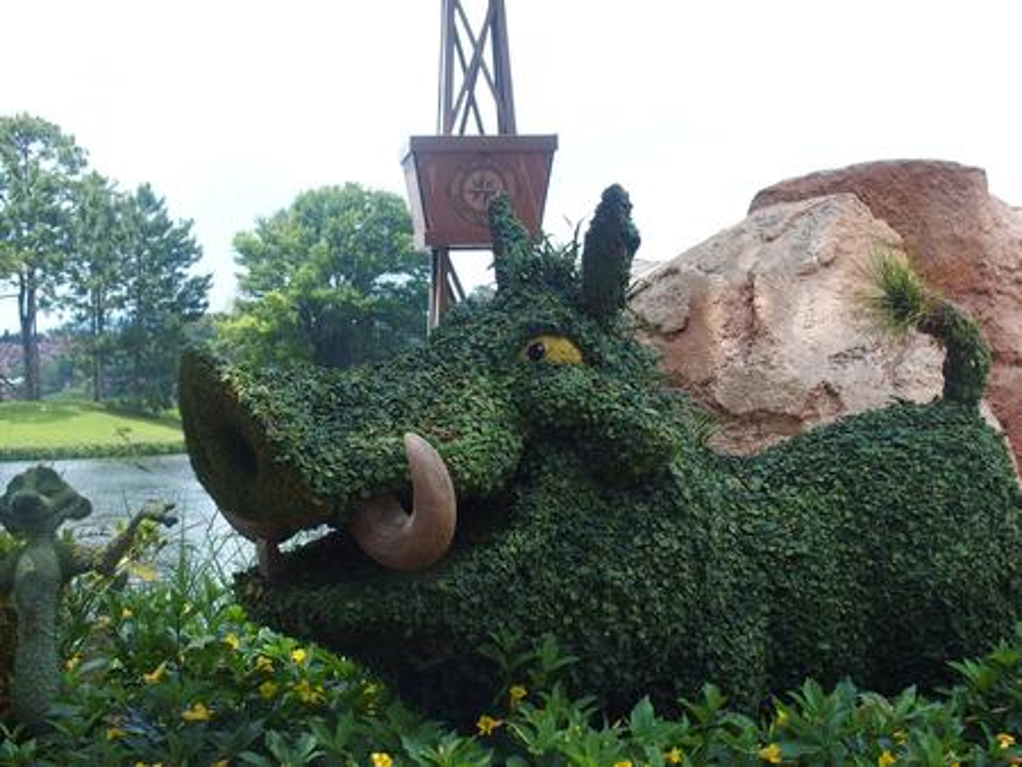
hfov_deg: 28.5
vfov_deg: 21.6
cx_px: 511
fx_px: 2009
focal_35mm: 68
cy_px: 384
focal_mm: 14.5
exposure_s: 1/400
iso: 100
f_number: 3.5
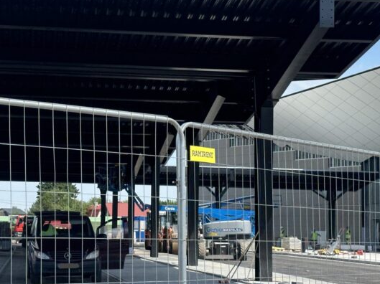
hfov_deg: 21.0
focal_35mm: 93
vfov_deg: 15.9
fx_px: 1020
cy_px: 134
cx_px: 138
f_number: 1.78
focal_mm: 6.86
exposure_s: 1/2732
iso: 64
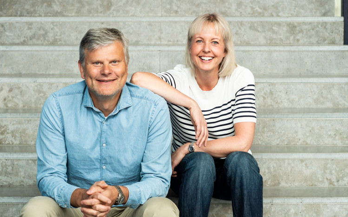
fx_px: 882
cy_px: 106
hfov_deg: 22.3
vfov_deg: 14.1
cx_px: 186
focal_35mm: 93
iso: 640
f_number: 5.6
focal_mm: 85
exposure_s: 1/125
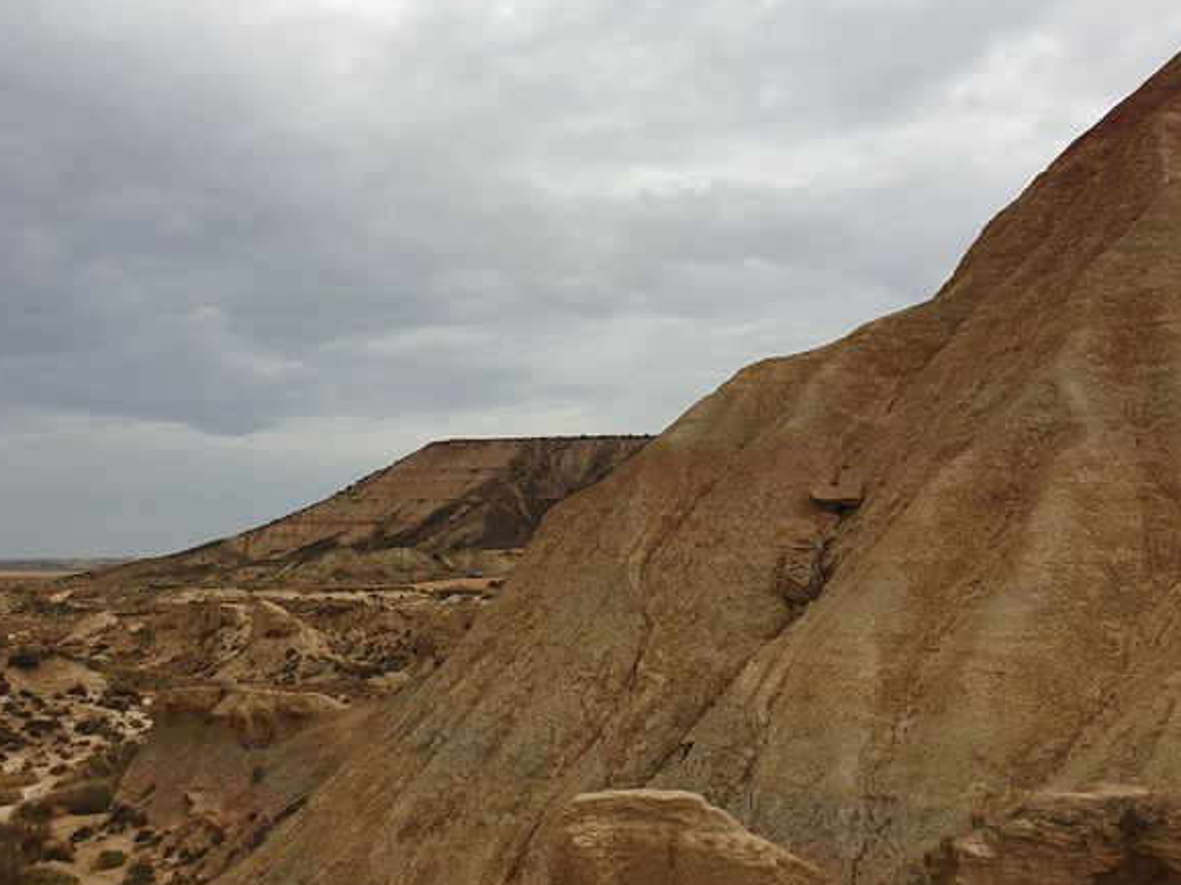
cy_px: 311
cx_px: 580
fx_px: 1228
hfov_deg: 51.4
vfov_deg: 39.3
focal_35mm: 36
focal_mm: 4.3
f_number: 2.4
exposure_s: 1/1276
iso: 50
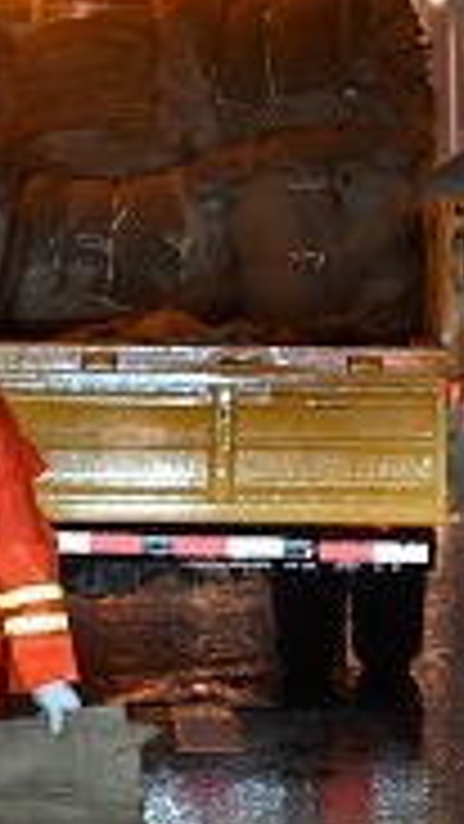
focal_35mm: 322
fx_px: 7040
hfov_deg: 3.8
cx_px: 378
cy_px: 707
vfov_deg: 6.7
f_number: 6.3
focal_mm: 94
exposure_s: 1/60
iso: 11400
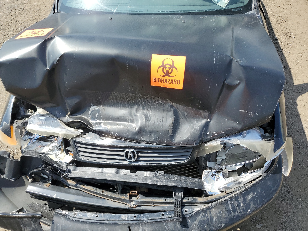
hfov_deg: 67.3
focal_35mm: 26
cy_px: 116
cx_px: 154
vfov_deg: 53.1
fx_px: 231
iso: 50
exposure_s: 1/2000
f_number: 1.5
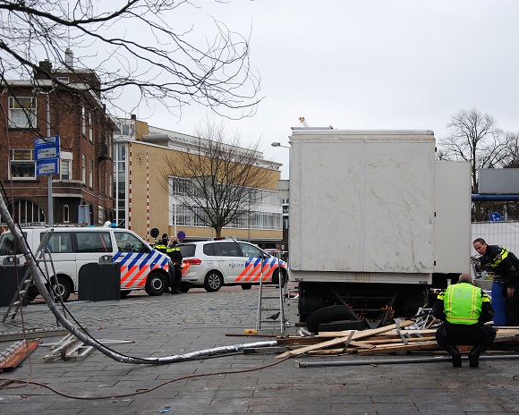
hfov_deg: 31.7
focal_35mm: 60
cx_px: 279
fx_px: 915
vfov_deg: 25.6
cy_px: 208
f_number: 4.5
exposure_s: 1/80
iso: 200
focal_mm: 35
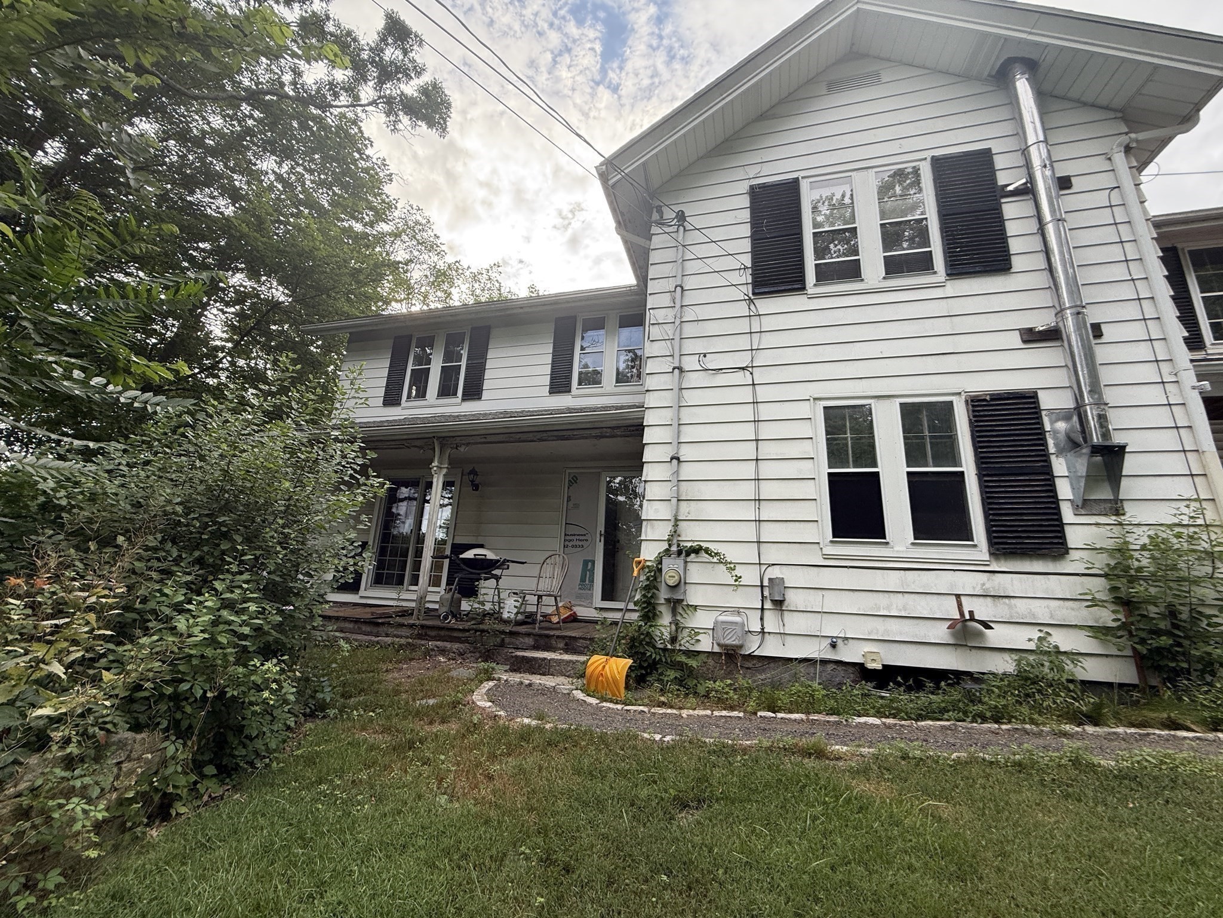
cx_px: 612
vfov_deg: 85.7
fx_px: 495
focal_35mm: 14
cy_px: 459
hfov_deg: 102.1
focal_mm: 2.22
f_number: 2.2
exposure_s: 1/321
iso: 64
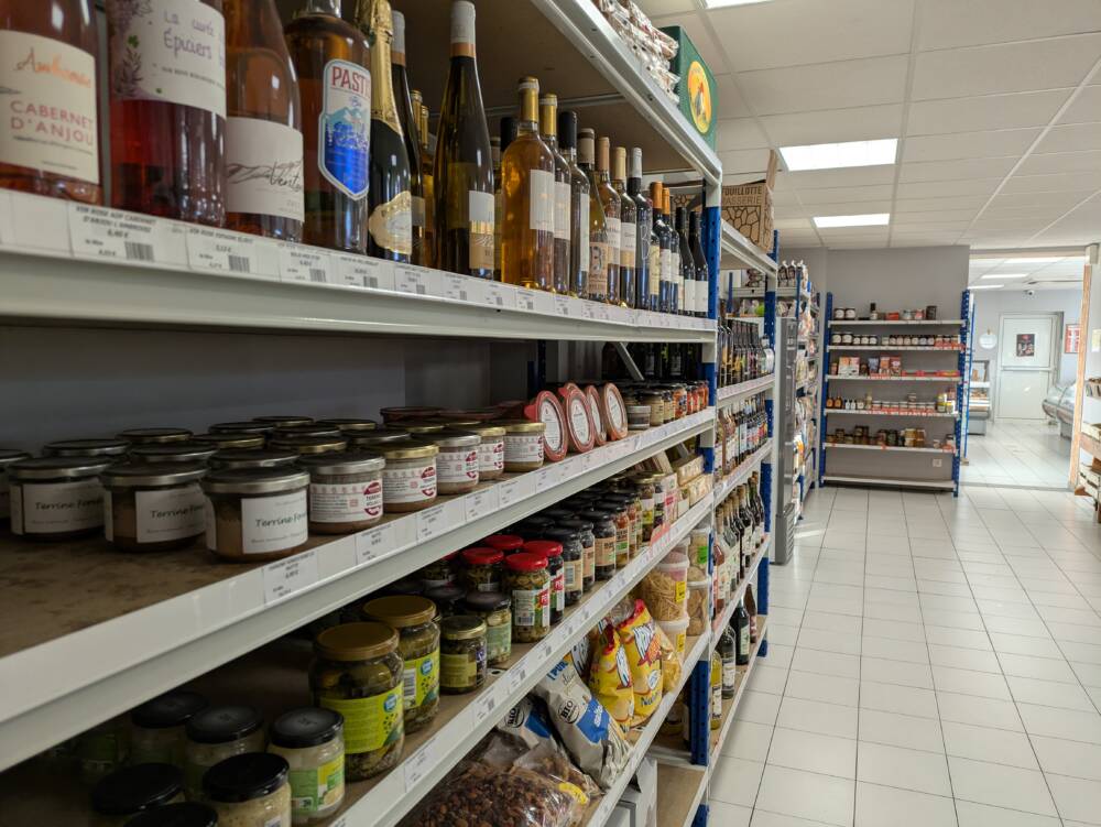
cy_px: 414
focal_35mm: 25
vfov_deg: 54.9
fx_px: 796
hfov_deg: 69.4
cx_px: 550
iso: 118
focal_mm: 5.43
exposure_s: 1/100
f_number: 1.89
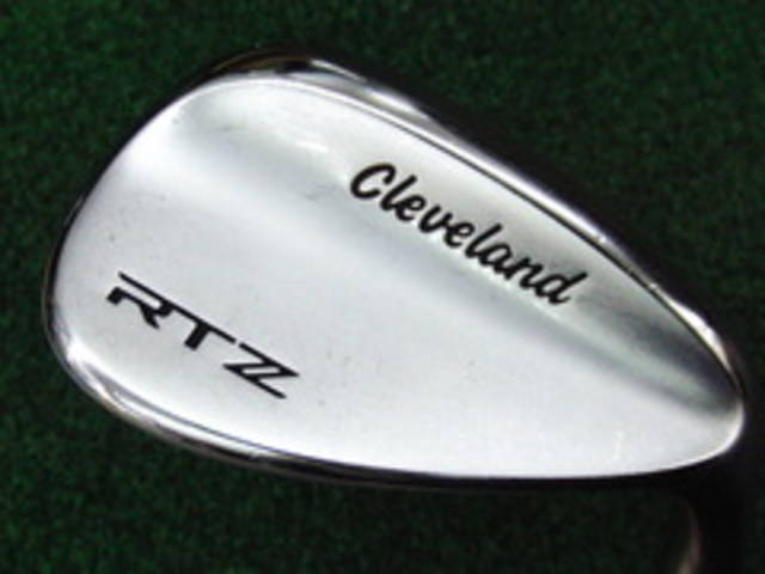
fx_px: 818
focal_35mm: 37
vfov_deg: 38.7
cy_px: 287
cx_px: 382
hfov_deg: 50.1
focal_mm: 6.42
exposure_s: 1/800
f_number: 3.6
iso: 3200
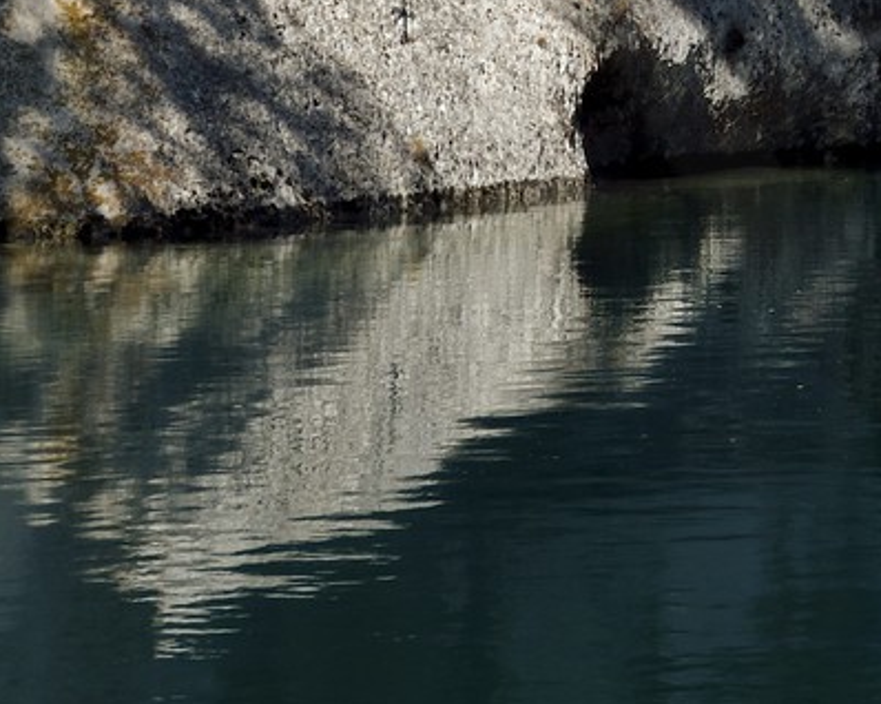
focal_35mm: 166
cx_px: 1450
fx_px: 4326
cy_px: -299
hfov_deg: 11.0
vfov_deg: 9.1
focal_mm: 44
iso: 200
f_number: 9
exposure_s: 1/320
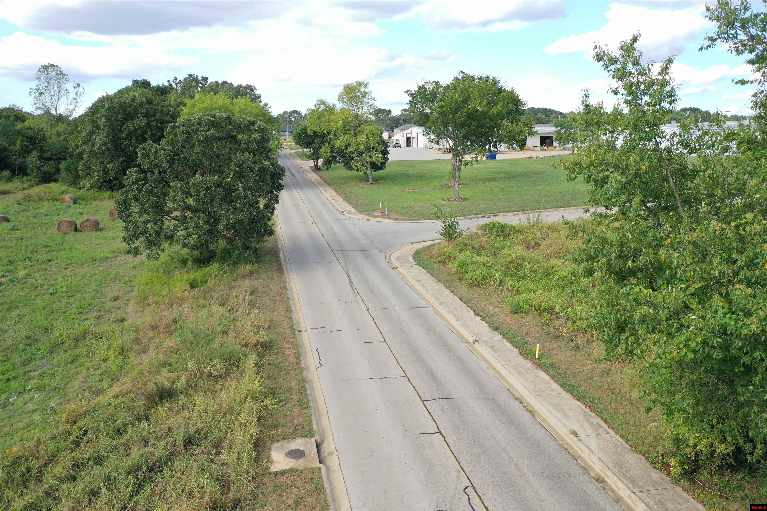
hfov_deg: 65.5
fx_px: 597
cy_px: 256
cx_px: 384
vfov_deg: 46.4
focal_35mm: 28
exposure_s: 1/30
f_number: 2.8
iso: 100
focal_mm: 10.26
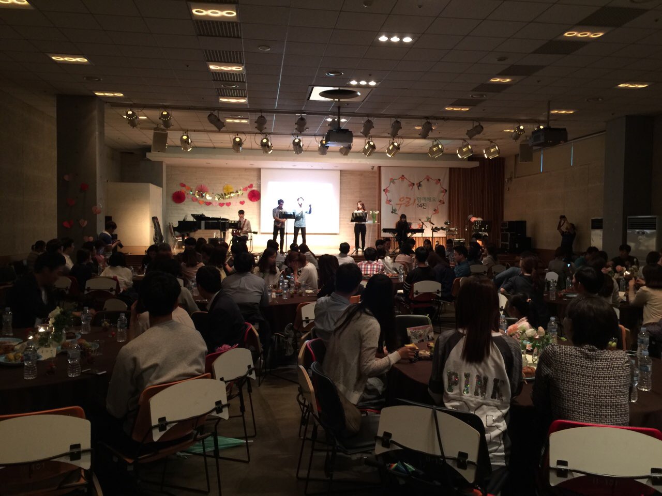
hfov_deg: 61.7
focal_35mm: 29
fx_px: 555
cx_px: 331
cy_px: 248
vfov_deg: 48.2
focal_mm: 4.15
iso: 64
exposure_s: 1/4
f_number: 2.2
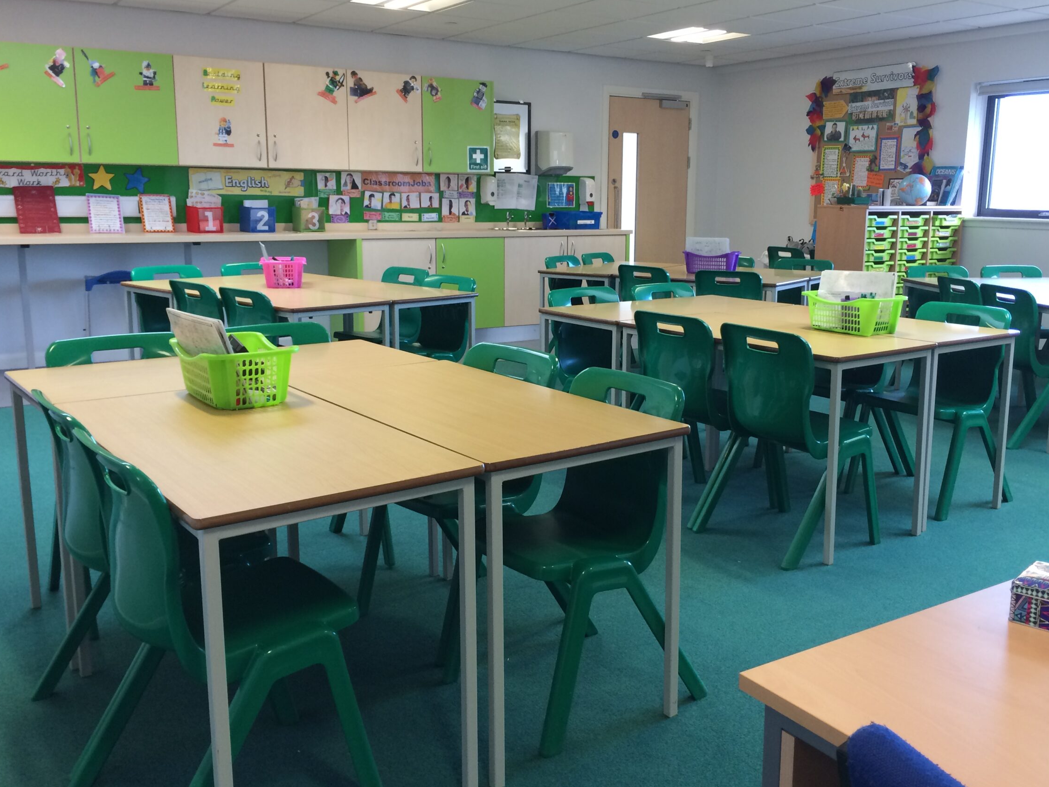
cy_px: 378
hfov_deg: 55.3
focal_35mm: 33
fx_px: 1000
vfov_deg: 42.9
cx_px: 569
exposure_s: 1/33
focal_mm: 4.15
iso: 50
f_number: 2.2
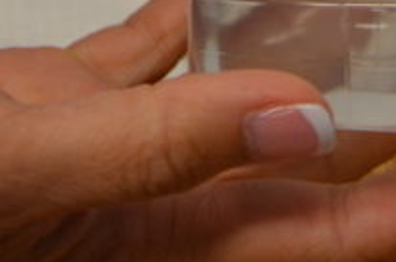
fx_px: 2036
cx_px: 352
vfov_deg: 6.9
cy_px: -371
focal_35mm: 185
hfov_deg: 11.0
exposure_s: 1/60
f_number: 4
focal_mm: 25
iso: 720
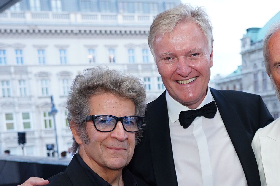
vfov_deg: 20.4
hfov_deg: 30.1
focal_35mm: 65
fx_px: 505
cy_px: 173
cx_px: 234
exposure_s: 1/60
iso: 800
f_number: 4
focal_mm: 28
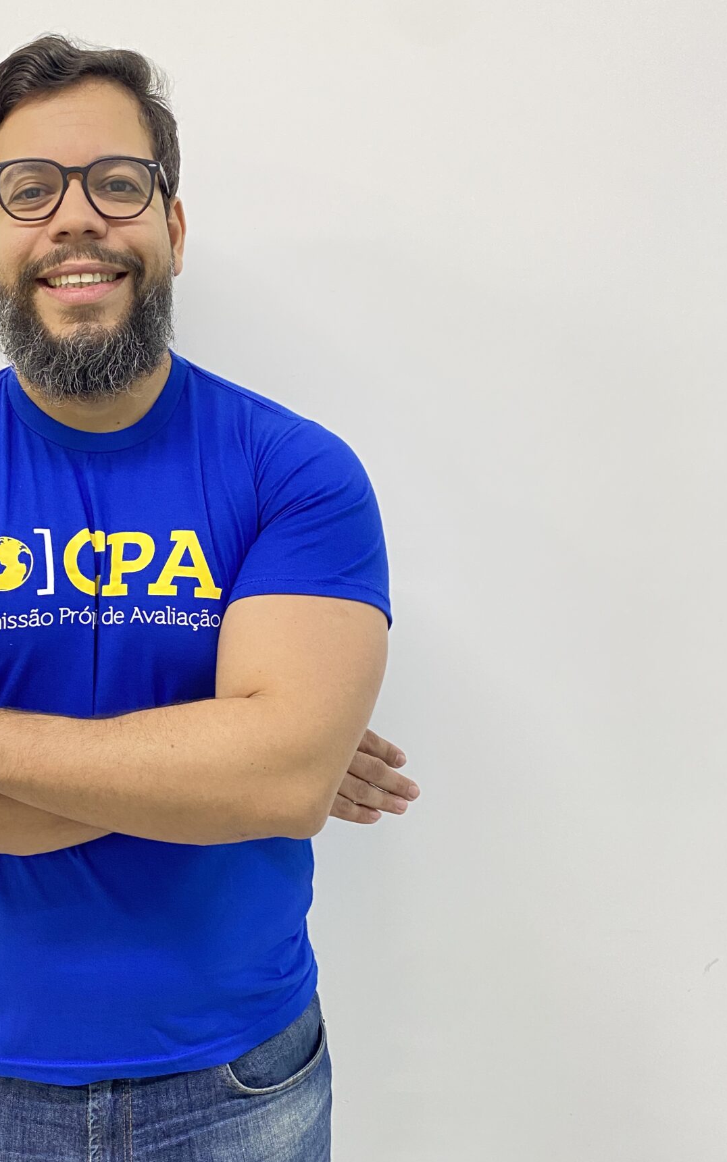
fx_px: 1299
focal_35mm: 41
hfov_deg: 30.3
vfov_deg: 48.1
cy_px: 637
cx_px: 124
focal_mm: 4.25
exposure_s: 1/60
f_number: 1.8
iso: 200
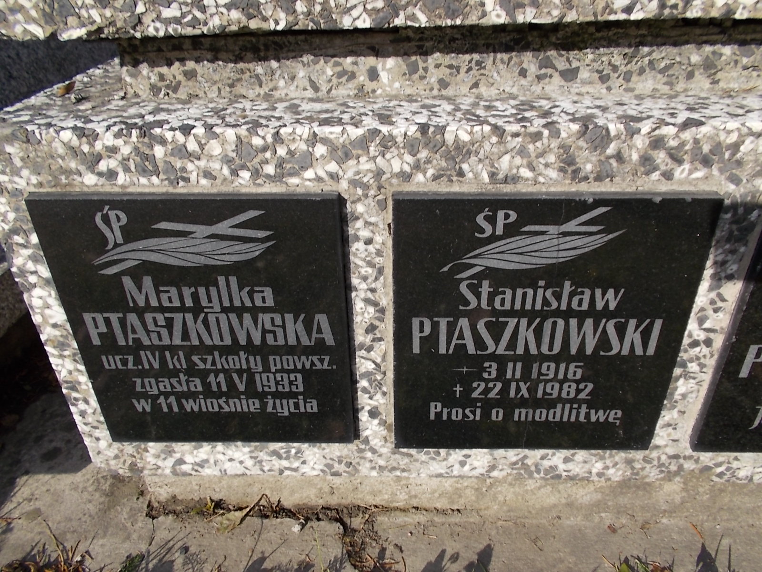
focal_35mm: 26
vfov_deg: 53.1
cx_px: 381
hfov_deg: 67.3
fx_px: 572
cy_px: 286
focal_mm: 4.6
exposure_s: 1/125
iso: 80
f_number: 8
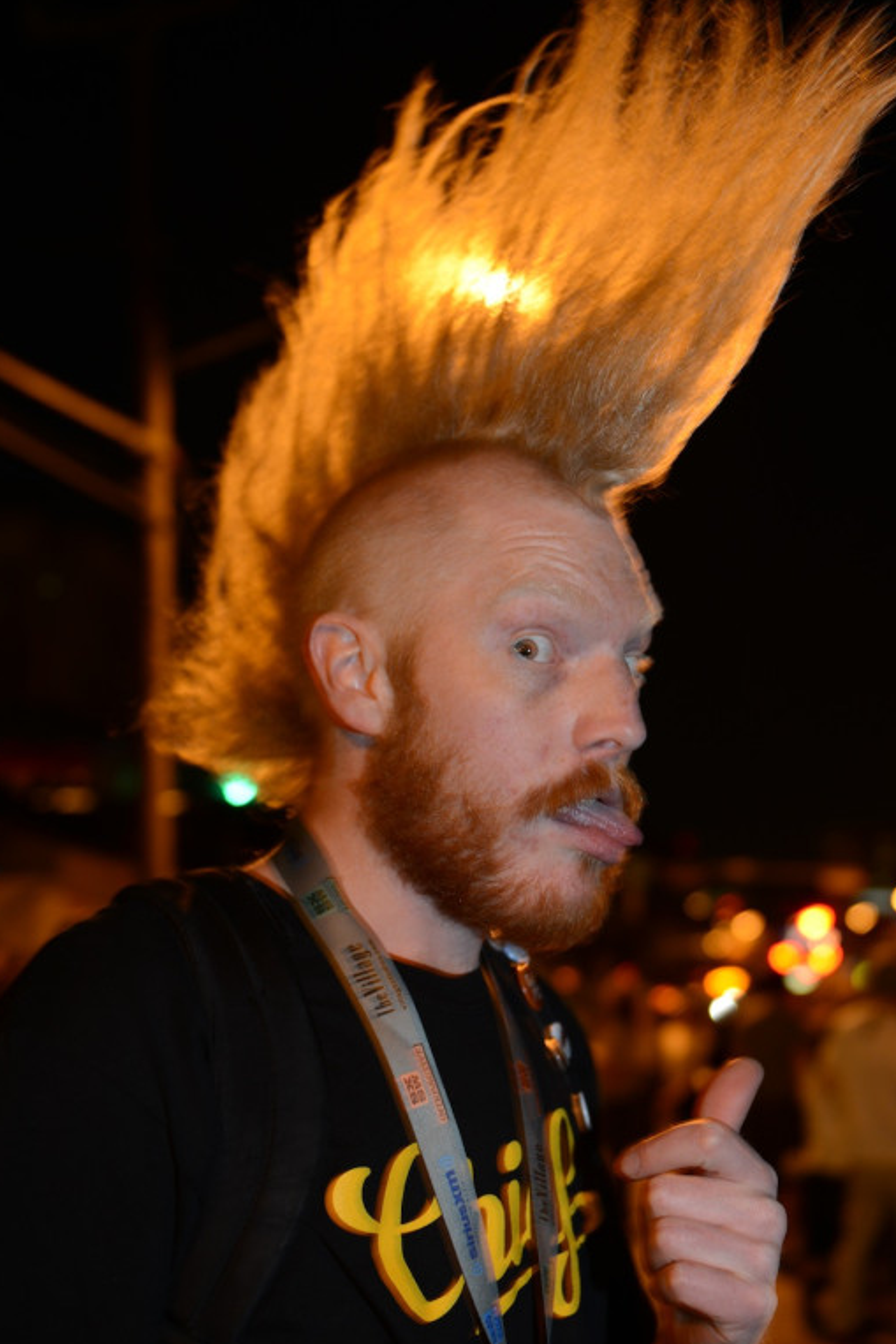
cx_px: 379
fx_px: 1903
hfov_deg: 26.5
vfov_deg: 38.8
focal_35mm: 51
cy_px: 764
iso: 400
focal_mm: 38
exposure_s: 1/15
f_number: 2.8
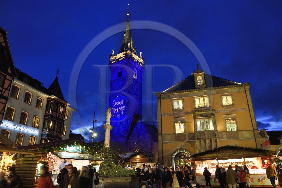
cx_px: 141
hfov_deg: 73.8
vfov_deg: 53.1
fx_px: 188
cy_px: 94
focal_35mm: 24
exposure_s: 1/6
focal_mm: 24
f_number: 6.3
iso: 800
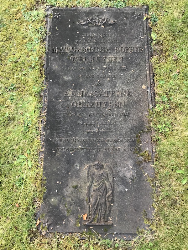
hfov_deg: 49.7
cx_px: 94
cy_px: 125
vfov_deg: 63.4
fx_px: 203
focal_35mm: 28
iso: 32
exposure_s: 1/100
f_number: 1.8
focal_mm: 3.99
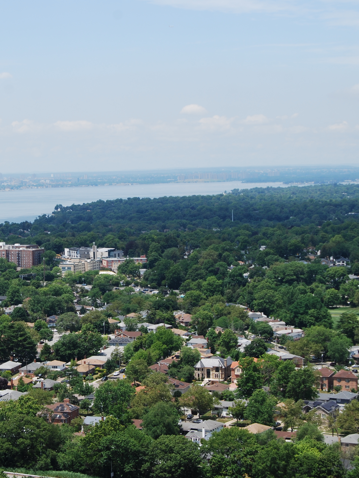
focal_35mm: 87
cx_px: 83
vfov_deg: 22.5
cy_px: 239
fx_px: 1203
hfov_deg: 16.9
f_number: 7.1
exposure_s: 1/200
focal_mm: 40
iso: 100
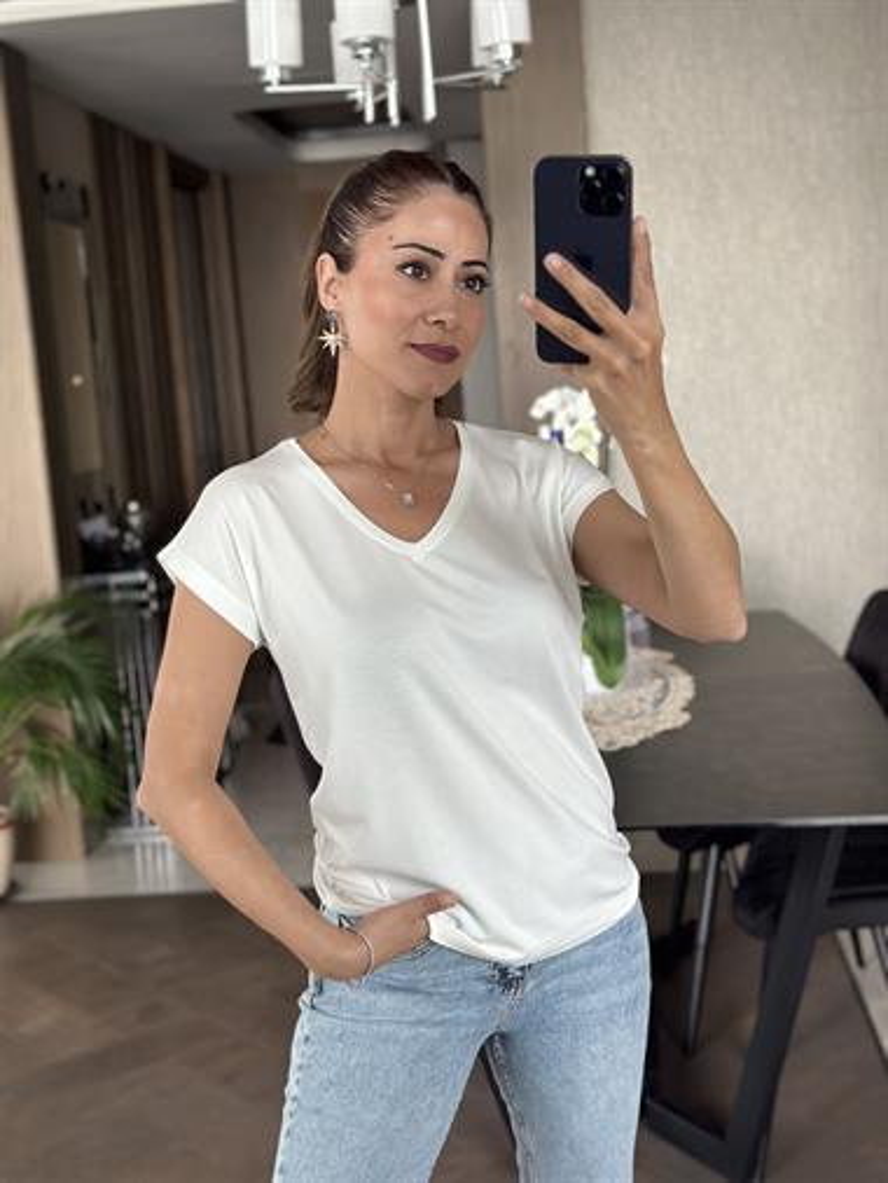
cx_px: 444
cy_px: 592
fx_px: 1640
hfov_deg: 30.3
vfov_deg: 39.6
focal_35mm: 48
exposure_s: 1/60
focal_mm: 6.86
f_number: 1.78
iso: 320
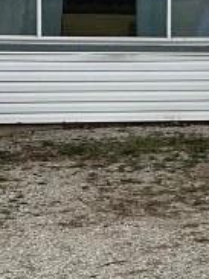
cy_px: 99
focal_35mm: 162
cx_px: 377
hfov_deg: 8.8
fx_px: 1306
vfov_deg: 12.2
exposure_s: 1/1342
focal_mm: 3
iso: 16
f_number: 1.8
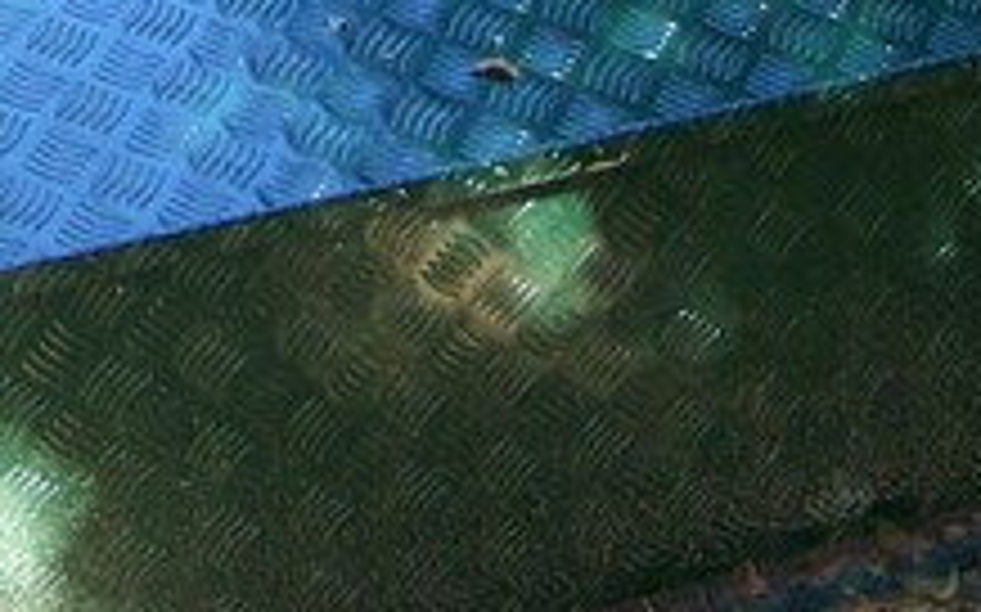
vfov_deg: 9.5
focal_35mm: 135
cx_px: 268
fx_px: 3607
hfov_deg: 15.4
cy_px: -245
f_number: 2.8
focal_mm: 6.3
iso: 125
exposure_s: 1/60
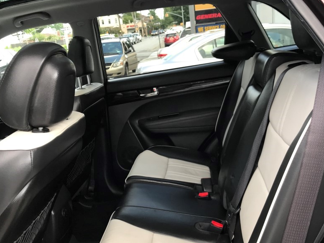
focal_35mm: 37
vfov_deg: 38.6
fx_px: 346
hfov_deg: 50.1
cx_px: 171
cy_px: 138
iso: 32
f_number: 1.8
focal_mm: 3.99
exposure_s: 1/90
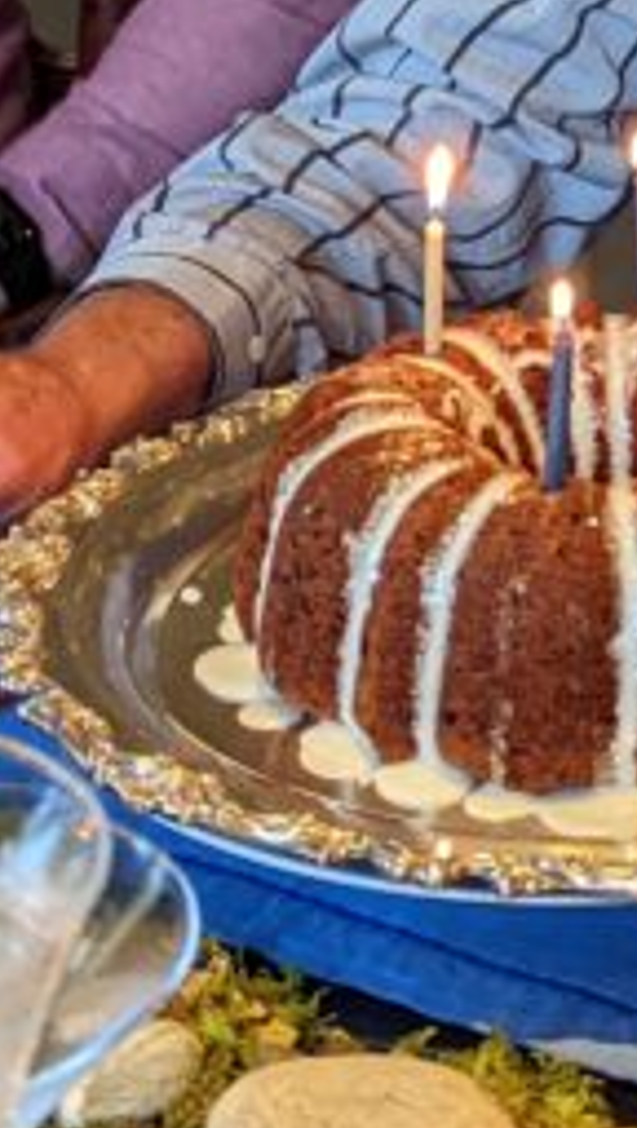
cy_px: -46
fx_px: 3144
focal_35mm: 105
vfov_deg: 19.6
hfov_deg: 11.4
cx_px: 703
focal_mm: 6.81
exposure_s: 1/120
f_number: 1.85
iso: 577
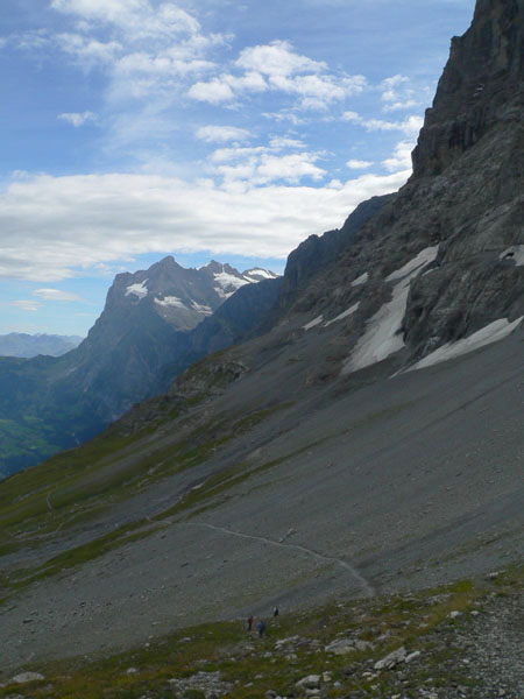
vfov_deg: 51.4
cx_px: 262
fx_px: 727
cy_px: 350
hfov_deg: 39.7
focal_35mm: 36
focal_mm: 6
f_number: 8
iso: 100
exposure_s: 1/400
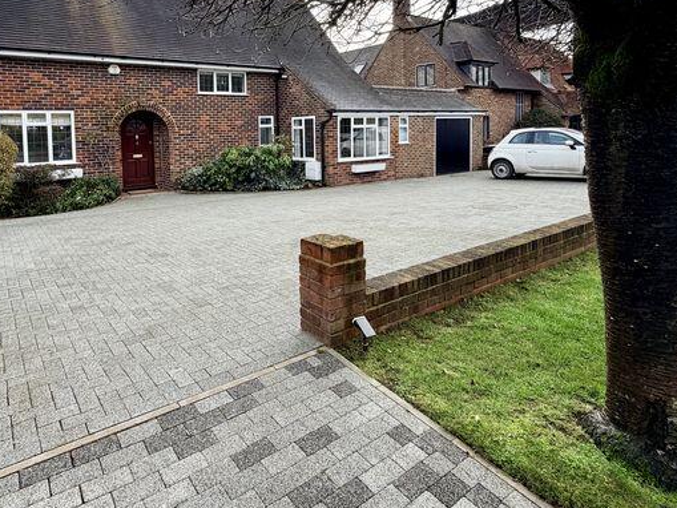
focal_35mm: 22
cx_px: 261
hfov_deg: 75.3
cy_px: 146
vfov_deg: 58.8
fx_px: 430
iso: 40
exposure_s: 1/545
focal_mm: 2.22
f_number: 2.2
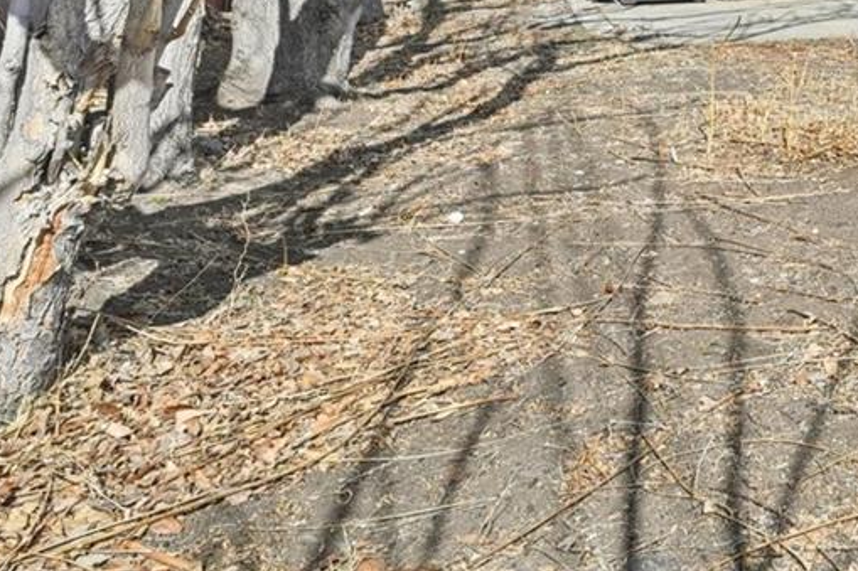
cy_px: -120
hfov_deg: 33.8
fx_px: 1048
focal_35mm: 44
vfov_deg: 26.9
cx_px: 1086
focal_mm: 14
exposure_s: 1/80
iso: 64
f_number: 11
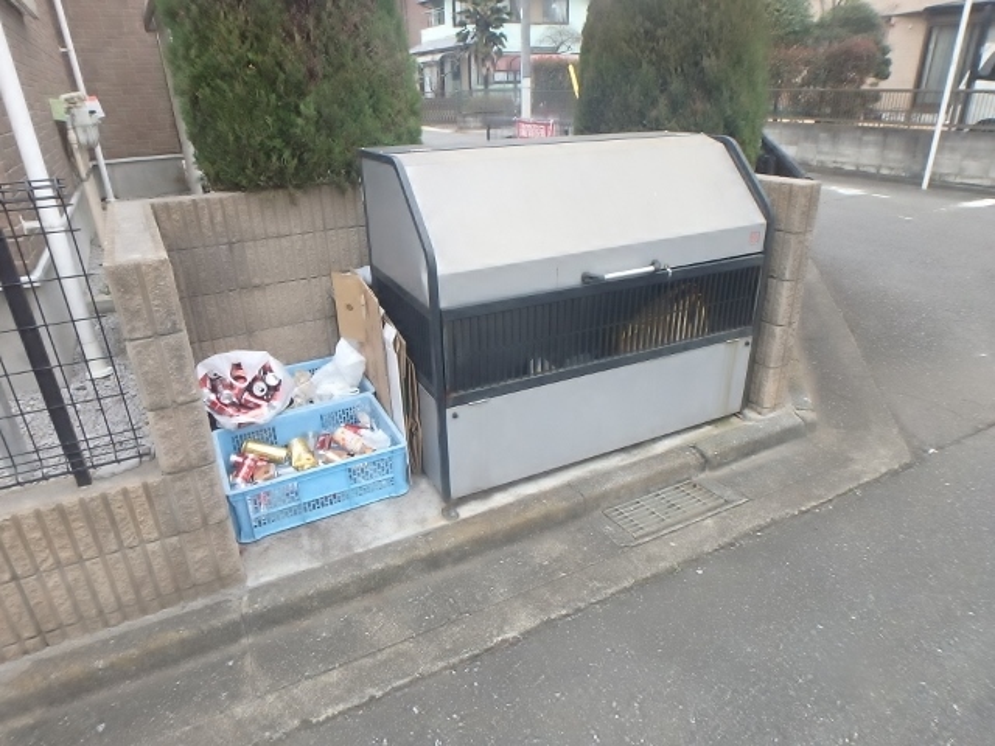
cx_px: 498
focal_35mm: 21
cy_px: 373
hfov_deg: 79.0
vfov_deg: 63.4
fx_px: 604
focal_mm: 3.7
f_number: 3.5
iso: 320
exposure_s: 1/30
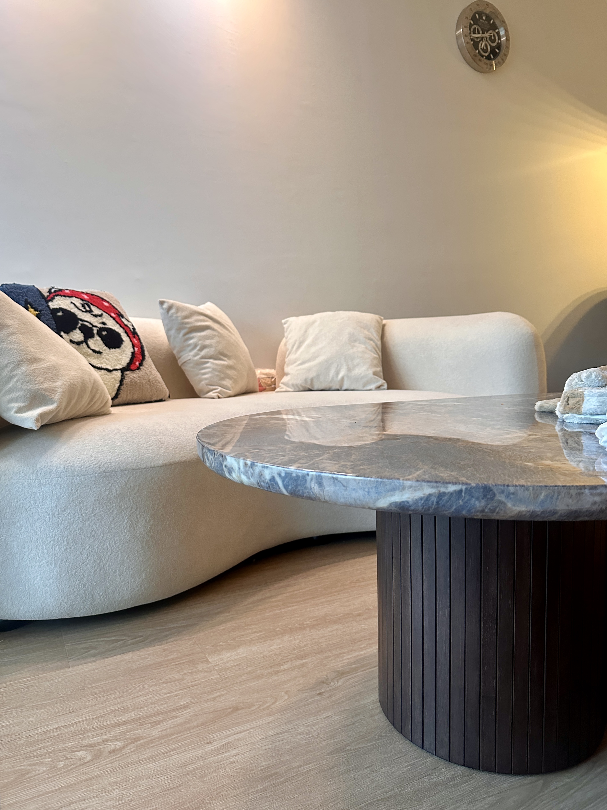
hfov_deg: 56.8
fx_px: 561
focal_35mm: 24
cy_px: 405
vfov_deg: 71.6
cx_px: 304
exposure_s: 1/50
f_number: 1.78
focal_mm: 6.86
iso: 500
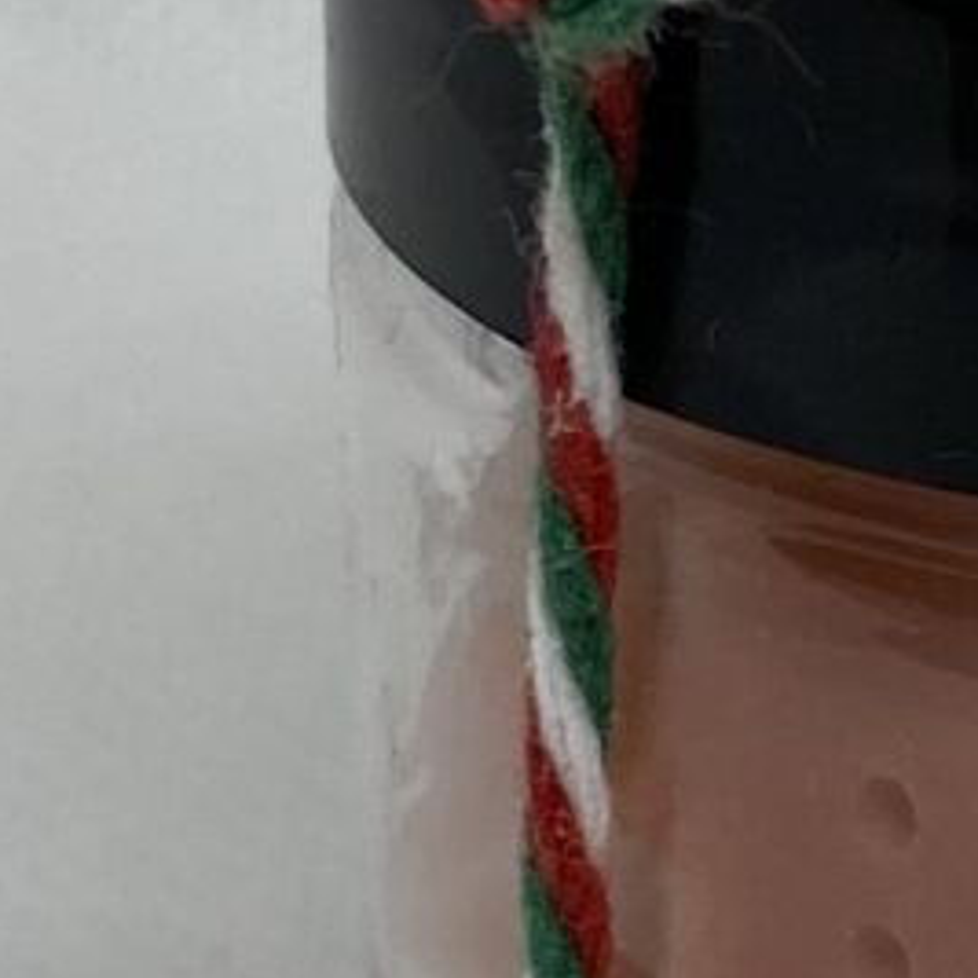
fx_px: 7032
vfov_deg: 7.9
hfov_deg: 7.8
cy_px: 725
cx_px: 1330
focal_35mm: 220
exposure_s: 1/161
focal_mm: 4.25
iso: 32
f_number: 1.8
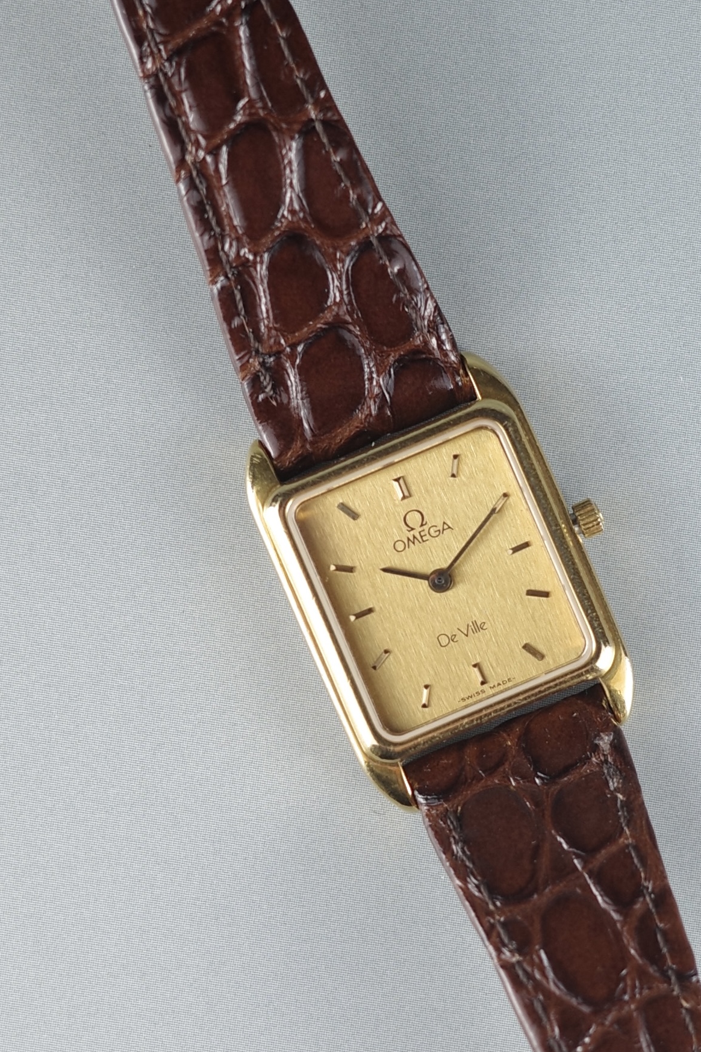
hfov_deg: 21.2
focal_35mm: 64
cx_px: 462
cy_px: 615
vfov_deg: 31.4
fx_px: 1869
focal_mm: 26
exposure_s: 1/60
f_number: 2.8
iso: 100
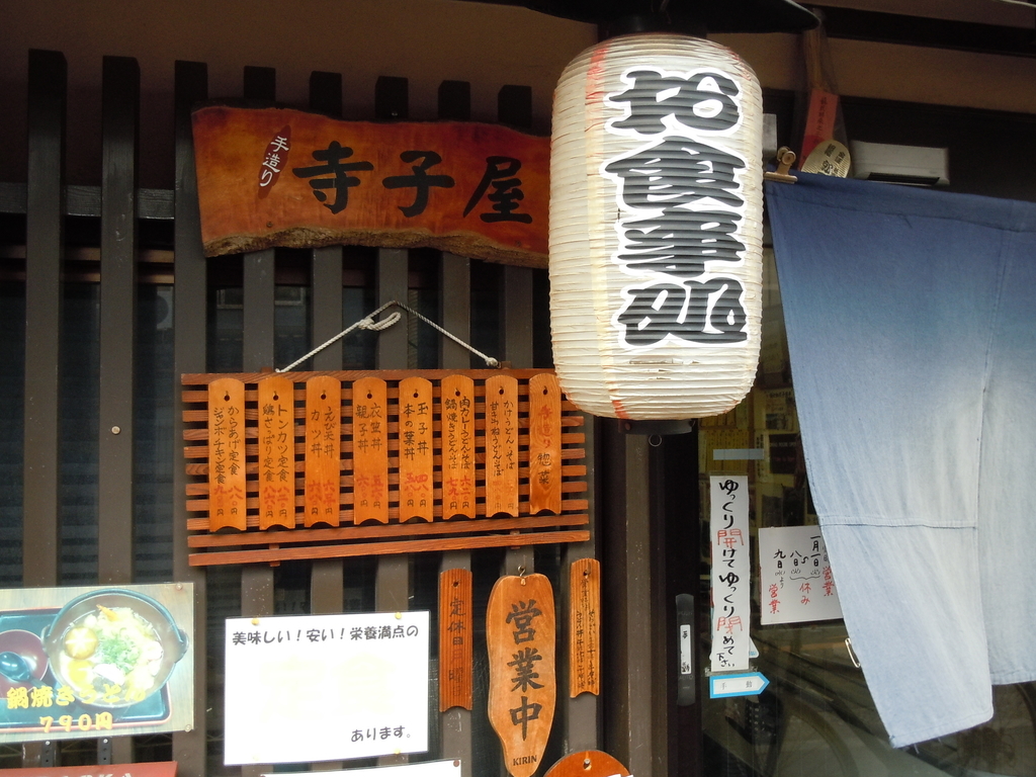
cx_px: 518
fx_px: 988
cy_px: 388
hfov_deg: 55.4
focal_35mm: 33
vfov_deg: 42.9
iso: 250
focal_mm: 5.9
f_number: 4
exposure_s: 1/125
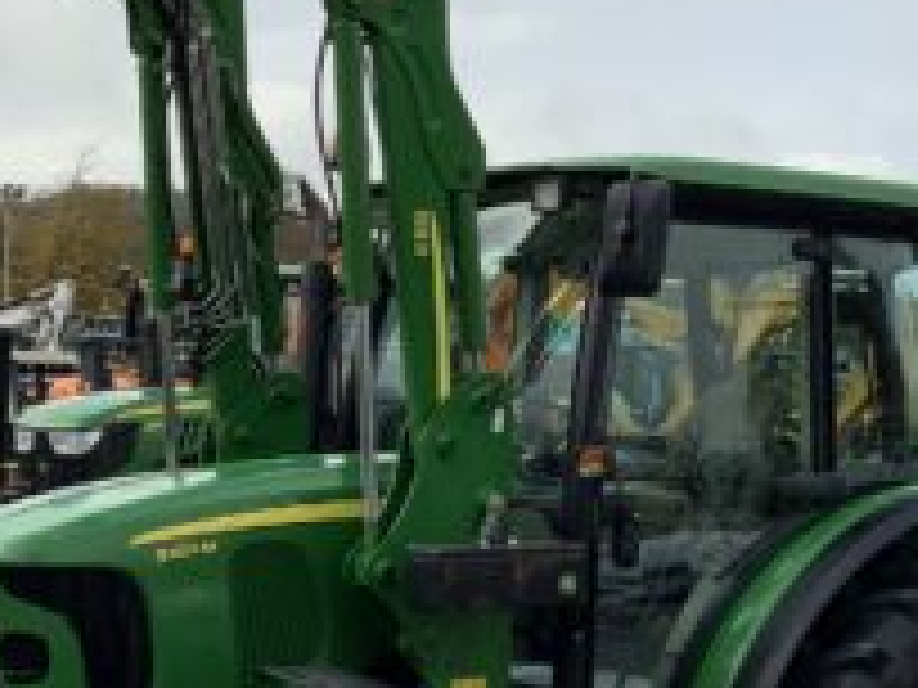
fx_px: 2413
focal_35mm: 91
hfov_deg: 21.4
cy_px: 441
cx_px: 630
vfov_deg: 16.2
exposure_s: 1/1168
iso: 16
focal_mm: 3
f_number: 1.8
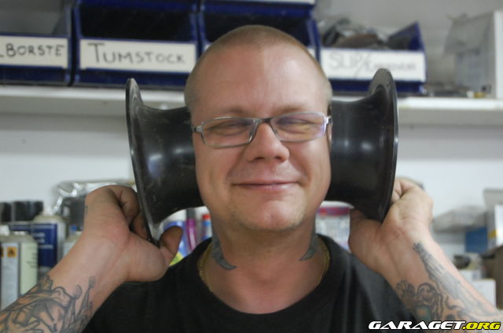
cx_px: 252
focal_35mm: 82
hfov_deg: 24.7
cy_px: 166
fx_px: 1150
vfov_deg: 16.5
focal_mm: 55
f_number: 5.6
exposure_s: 1/8
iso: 1100
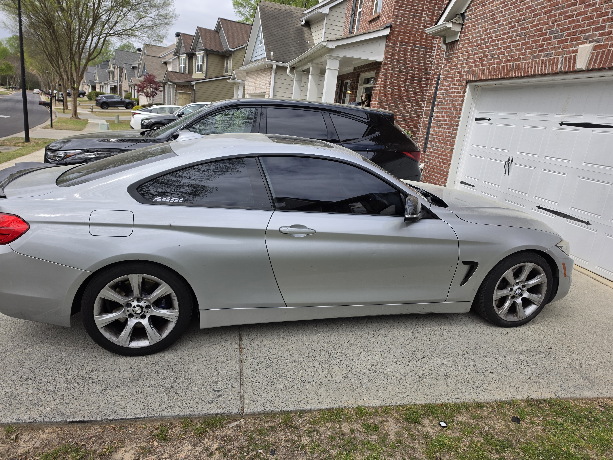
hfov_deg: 73.9
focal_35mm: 23
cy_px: 230
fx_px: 407
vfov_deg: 58.9
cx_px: 306
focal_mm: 6.5
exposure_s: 1/5015
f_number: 1.4
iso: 64
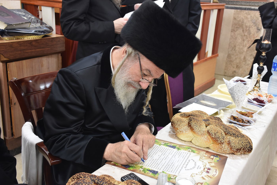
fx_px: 300
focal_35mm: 39
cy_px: 92
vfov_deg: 34.2
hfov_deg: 49.6
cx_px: 138
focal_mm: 26
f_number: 5.6
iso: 1000
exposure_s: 1/80
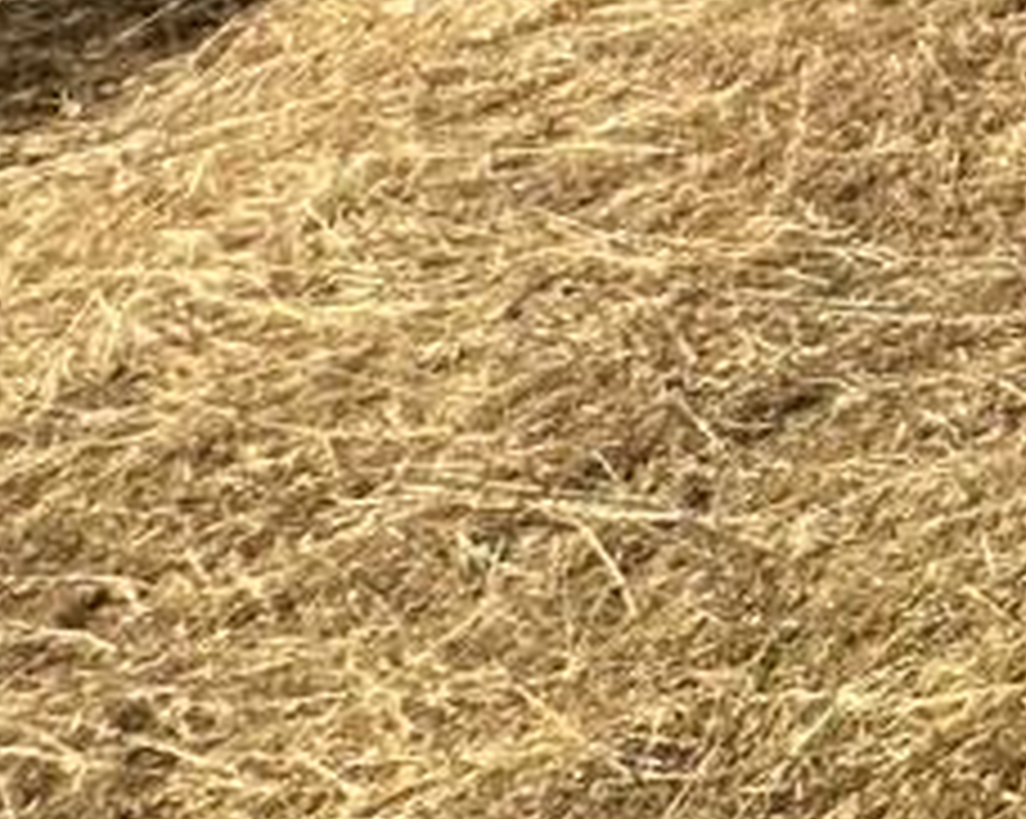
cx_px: 3352
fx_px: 2731
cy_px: -1415
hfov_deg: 10.4
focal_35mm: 90
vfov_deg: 11.9
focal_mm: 2.22
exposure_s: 1/1366
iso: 50
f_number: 2.2
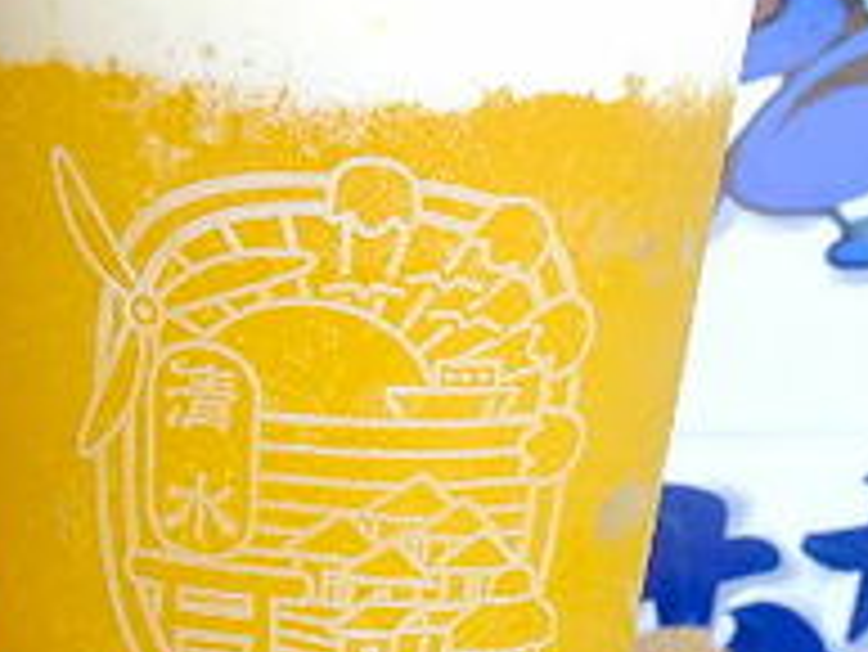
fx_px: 2860
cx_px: -220
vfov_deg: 12.9
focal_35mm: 114
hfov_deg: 16.4
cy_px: 625
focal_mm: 18
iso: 1250
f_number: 13
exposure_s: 1/125
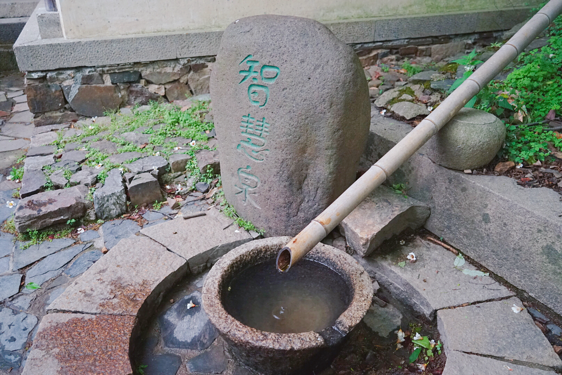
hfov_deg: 58.7
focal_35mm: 32
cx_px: 281
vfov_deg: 41.2
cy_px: 188
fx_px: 500
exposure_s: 1/60
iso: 2500
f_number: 4
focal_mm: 32
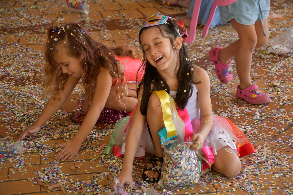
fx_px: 855
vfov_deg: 13.0
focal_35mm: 105
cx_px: 146
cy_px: 98
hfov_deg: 19.5
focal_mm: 70
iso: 1100
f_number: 5
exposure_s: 1/250
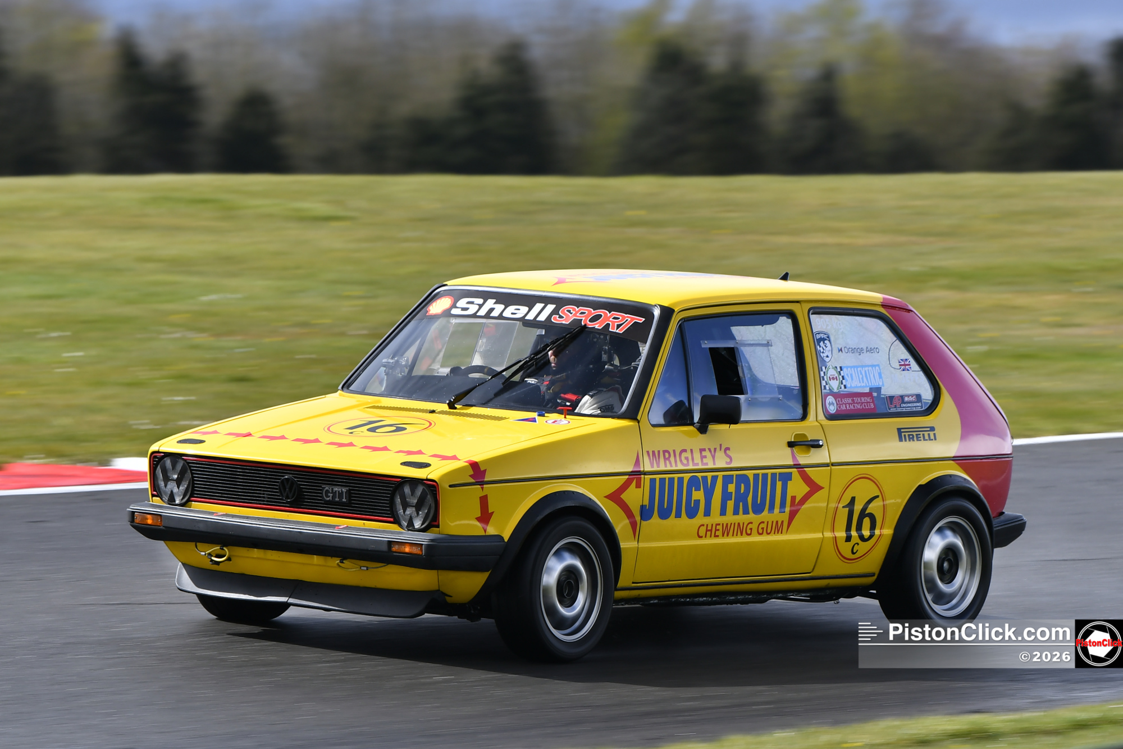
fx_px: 9357
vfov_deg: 4.6
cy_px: 374
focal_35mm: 300
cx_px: 562
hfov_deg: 6.9
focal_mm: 200
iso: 110
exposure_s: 1/200
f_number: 5.6
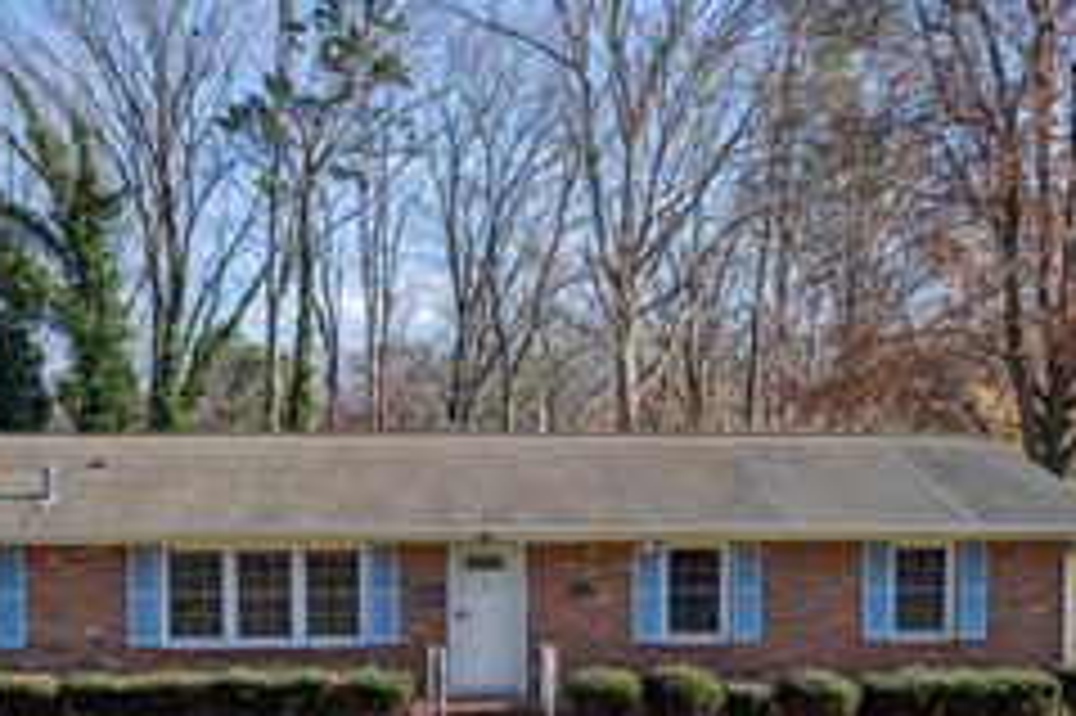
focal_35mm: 46
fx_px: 1374
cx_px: 419
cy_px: 606
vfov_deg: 28.4
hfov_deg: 42.5
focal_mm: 8.4
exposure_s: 1/125
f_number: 2.8
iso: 100
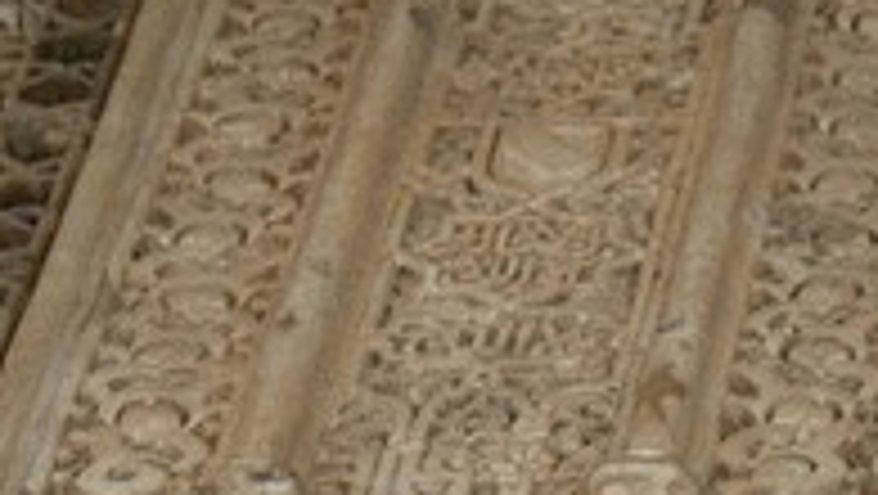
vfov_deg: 3.4
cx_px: 1740
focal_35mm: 327
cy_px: 2781
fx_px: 7618
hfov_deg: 6.4
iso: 1600
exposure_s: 1/60
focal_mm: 38
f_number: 4.5
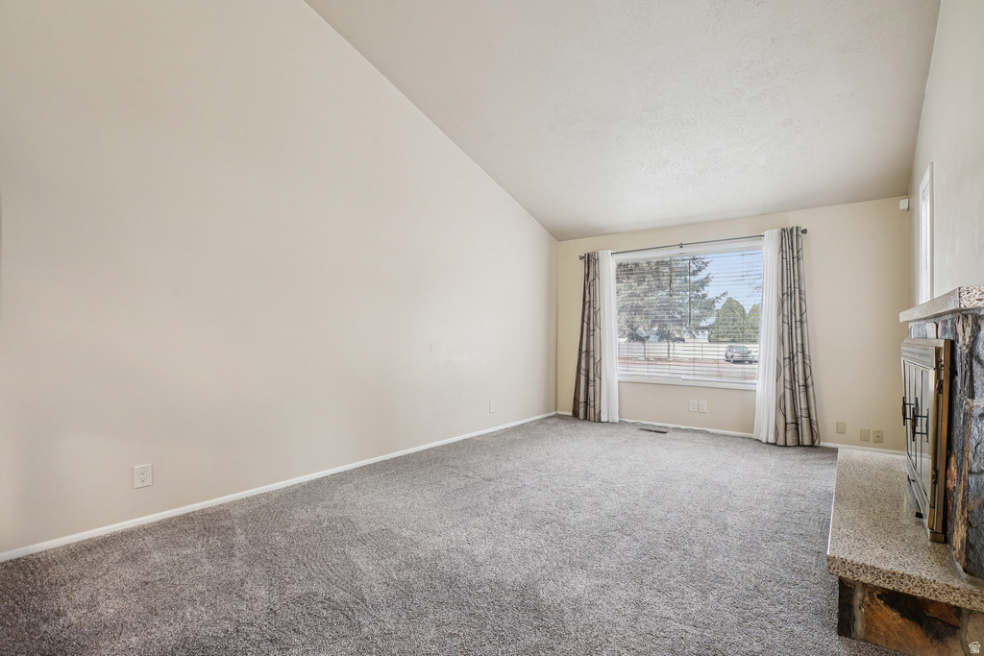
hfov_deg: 96.7
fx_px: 437
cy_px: 328
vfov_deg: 73.8
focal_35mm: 16
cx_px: 492
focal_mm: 16
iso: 400
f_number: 8
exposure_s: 1/10
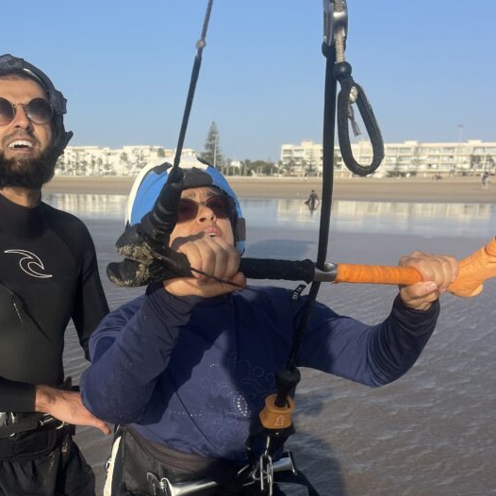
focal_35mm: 43
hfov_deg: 38.5
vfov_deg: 37.7
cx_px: 145
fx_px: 697
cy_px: 402
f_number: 1.6
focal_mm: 5.1
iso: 32
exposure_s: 1/4902
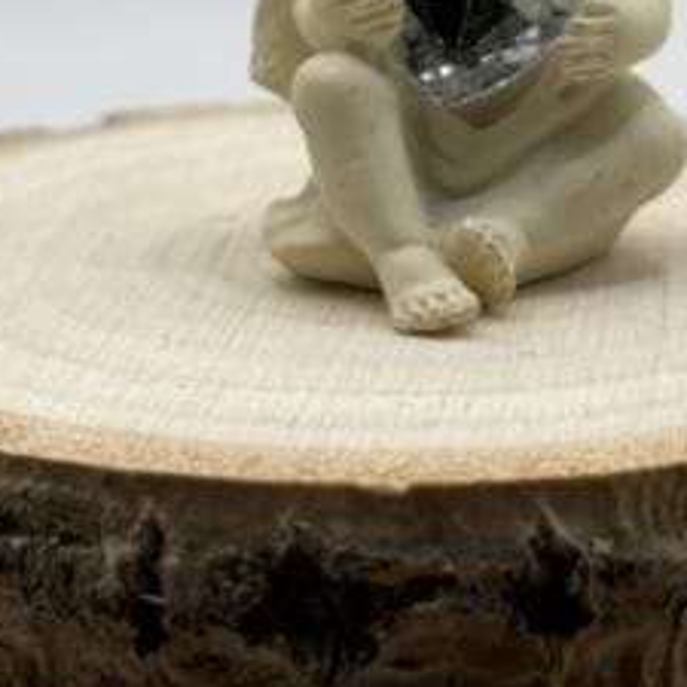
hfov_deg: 12.8
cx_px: 449
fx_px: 3054
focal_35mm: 136
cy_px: 29
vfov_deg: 12.7
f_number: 1.6
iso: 32
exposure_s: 1/364
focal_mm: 5.96
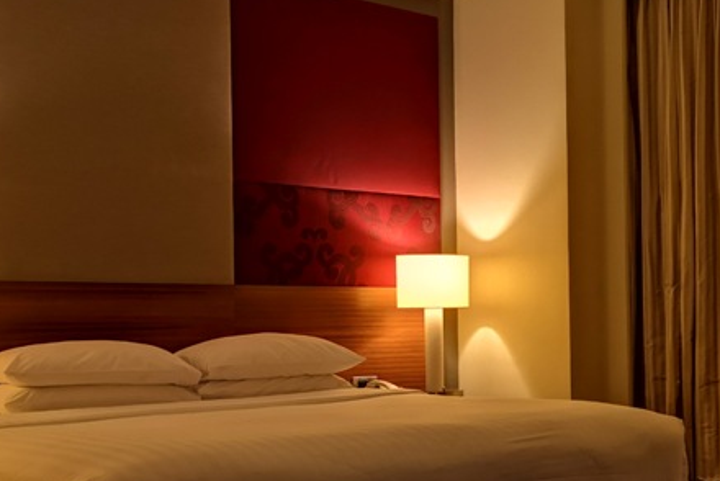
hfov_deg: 38.8
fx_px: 1021
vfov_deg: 26.4
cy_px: 311
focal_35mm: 51
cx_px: 407
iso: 400
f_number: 1.8
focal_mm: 3.95
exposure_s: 4
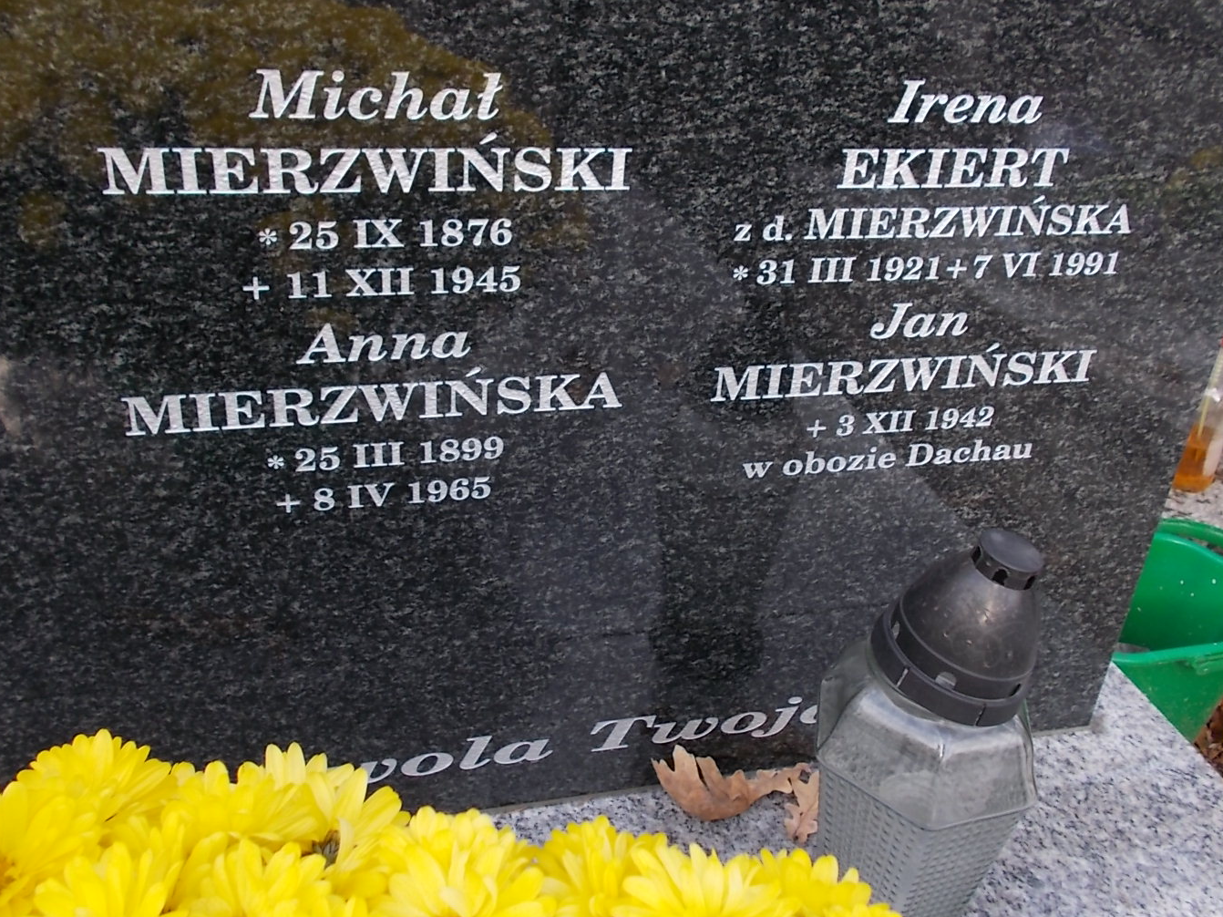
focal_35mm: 31
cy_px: 400
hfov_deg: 58.3
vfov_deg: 45.3
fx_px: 1095
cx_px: 589
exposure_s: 1/200
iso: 80
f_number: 3.2
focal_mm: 4.6
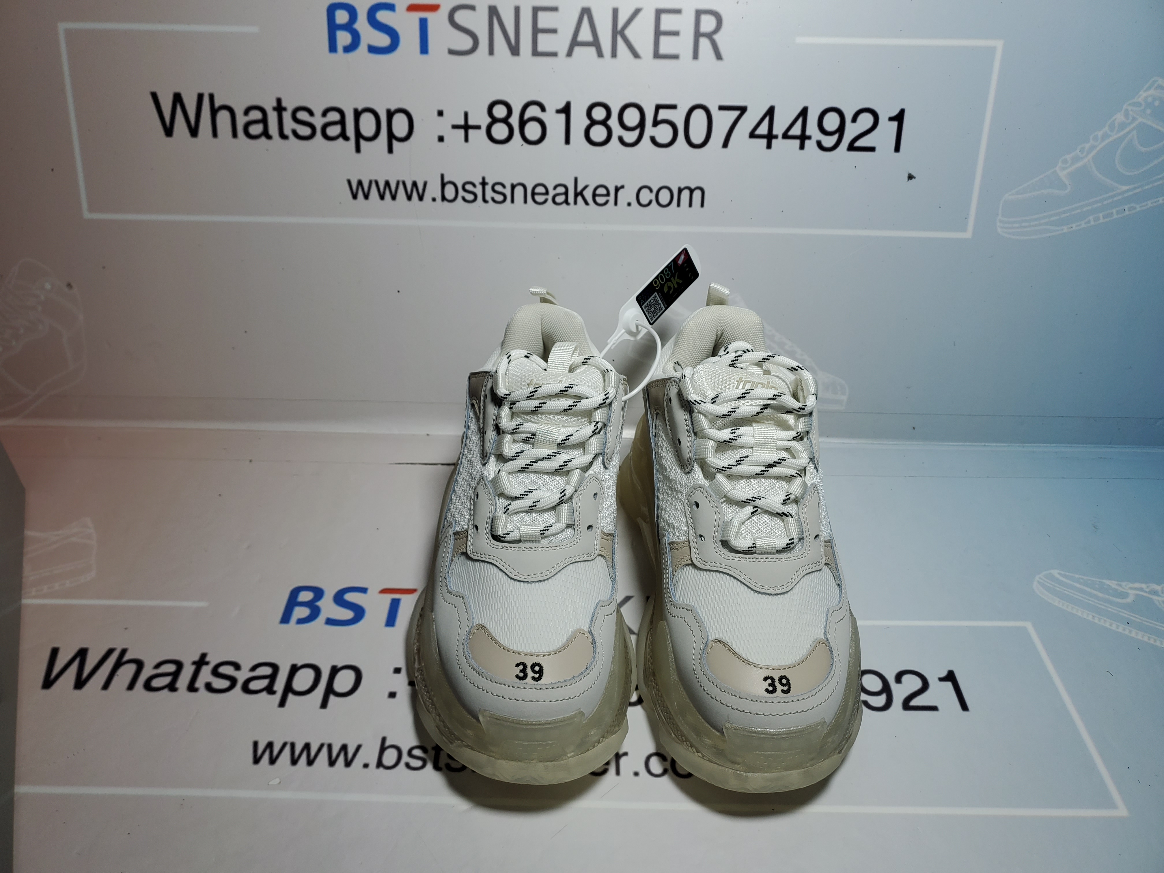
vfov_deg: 53.1
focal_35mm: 26
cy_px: 436
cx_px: 582
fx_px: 874
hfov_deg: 67.3
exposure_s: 1/929
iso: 50
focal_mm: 4.3
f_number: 1.5
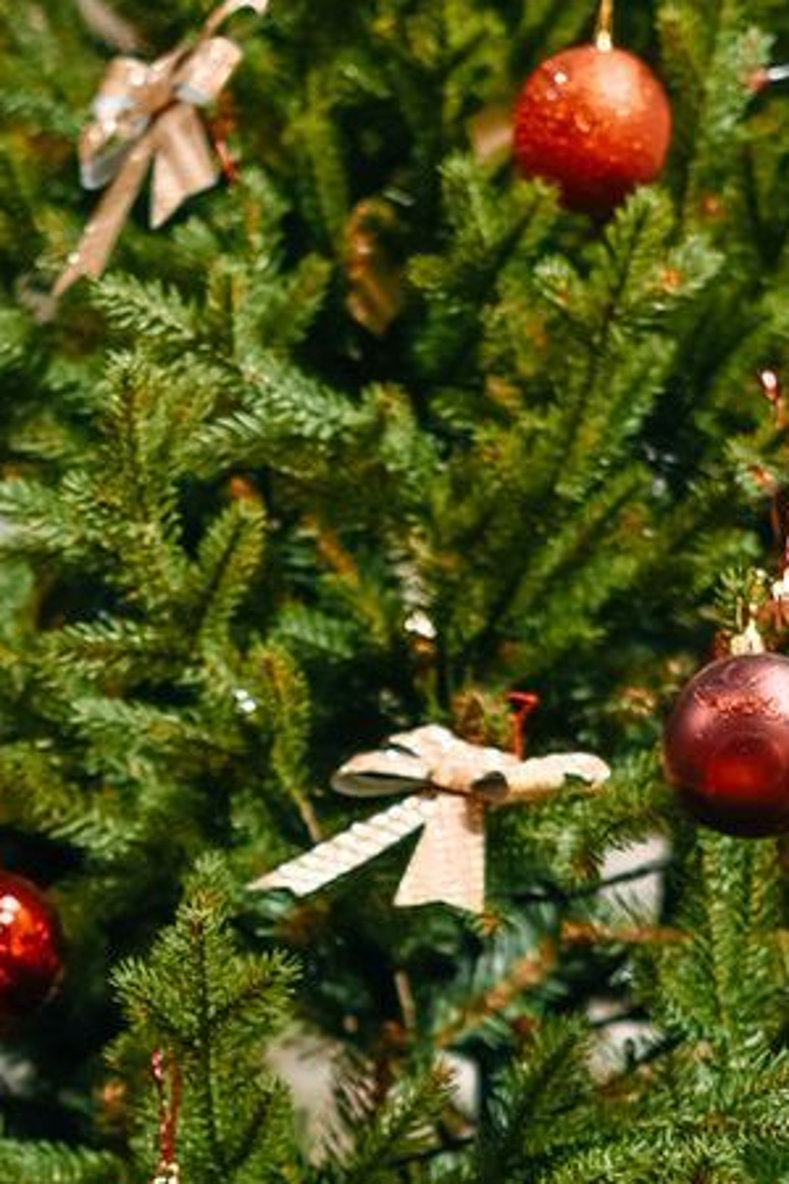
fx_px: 3156
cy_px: 1481
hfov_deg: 14.1
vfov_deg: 19.8
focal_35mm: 96
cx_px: 42
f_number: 2.8
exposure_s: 1/100
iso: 80
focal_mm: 24
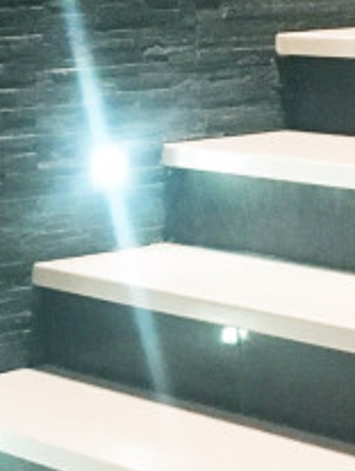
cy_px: 93
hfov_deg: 10.5
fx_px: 1895
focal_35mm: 139
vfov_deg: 14.1
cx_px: -96
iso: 400
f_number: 2.2
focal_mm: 4.15
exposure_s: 1/17
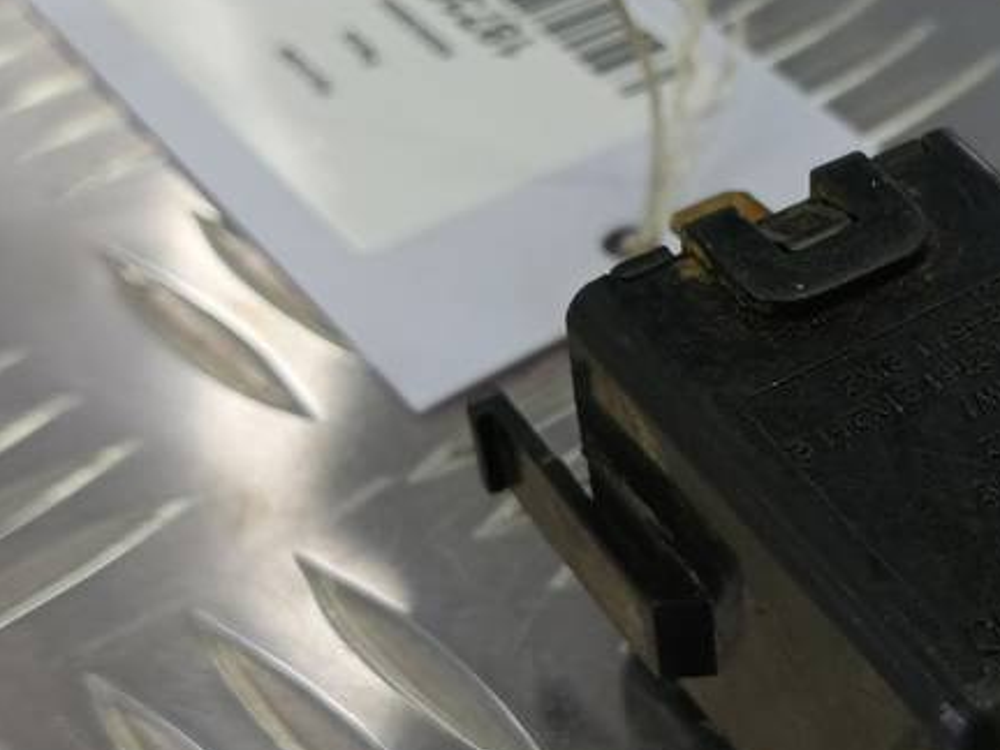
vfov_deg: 22.7
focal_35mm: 64
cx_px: 884
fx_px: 1849
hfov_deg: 29.1
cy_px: 562
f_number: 1.6
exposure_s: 1/100
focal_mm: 4.11
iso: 130
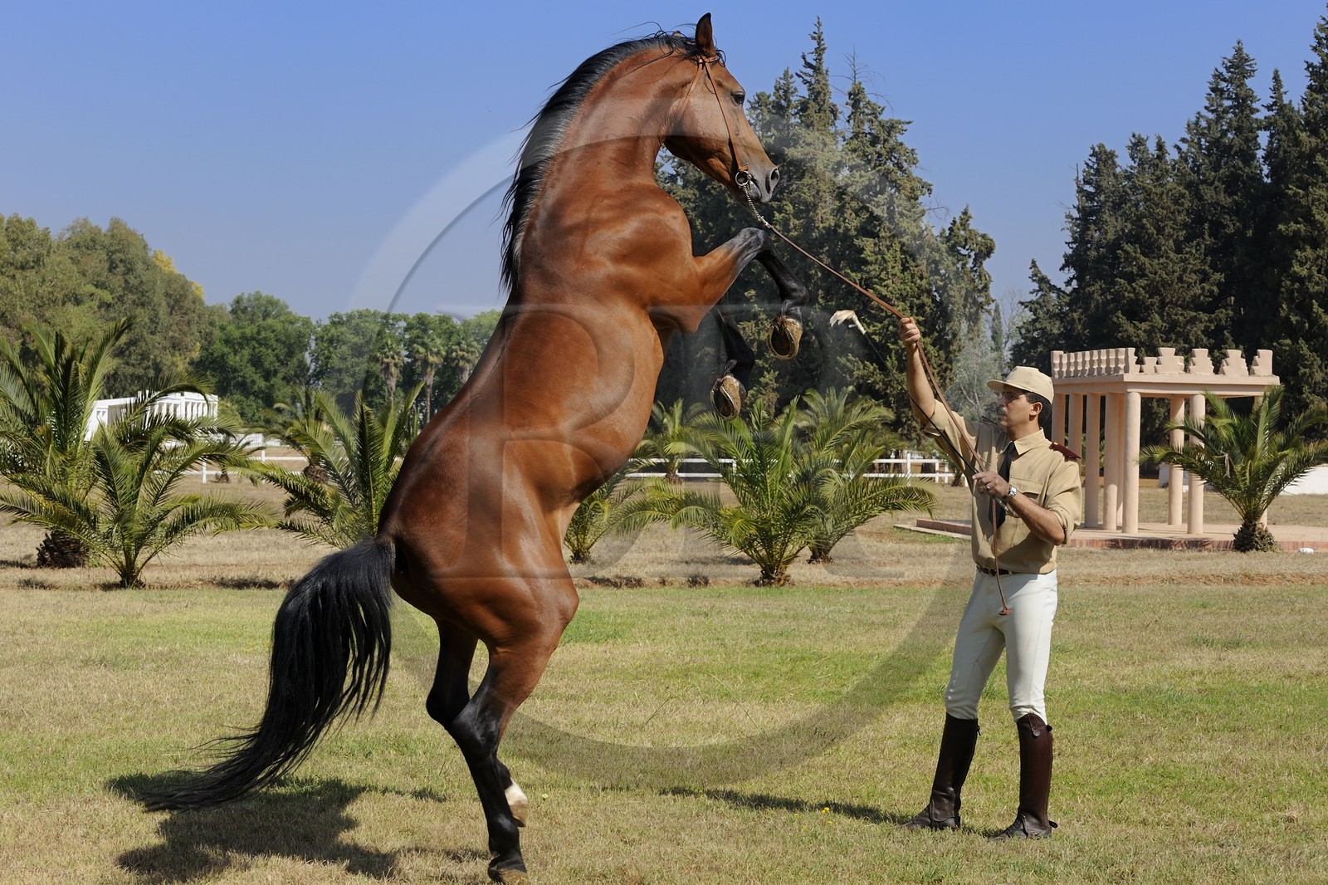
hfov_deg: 28.8
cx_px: 664
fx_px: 2582
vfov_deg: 19.4
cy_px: 442
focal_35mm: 70
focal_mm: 70
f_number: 9
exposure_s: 1/320
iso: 200
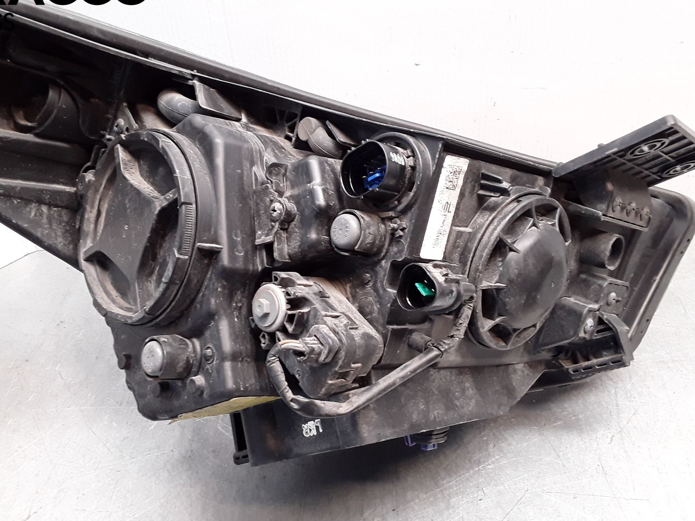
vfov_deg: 44.2
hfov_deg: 56.7
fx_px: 642
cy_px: 261
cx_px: 311
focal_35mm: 32
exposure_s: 1/50
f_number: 1.9
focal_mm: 2.91
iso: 100
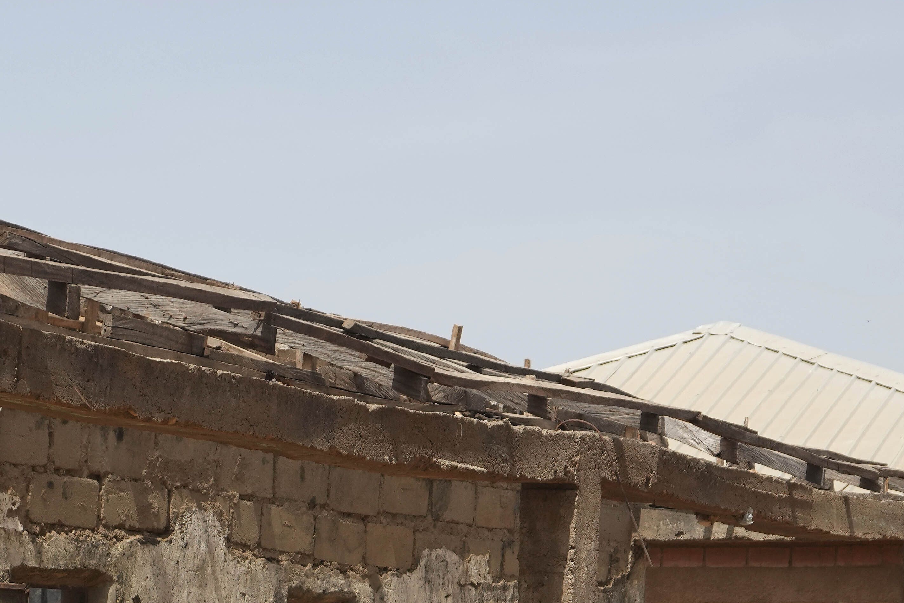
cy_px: 794
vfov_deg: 12.5
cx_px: 254
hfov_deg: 19.2
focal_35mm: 106
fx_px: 2662
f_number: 3.5
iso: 500
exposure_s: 1/5000
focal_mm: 35
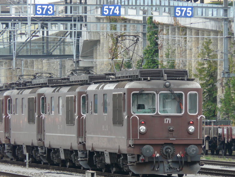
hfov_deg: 4.2
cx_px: 116
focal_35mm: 474
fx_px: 3218
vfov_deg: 3.1
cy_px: 111
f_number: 4
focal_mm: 60.4
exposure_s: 1/125
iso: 100
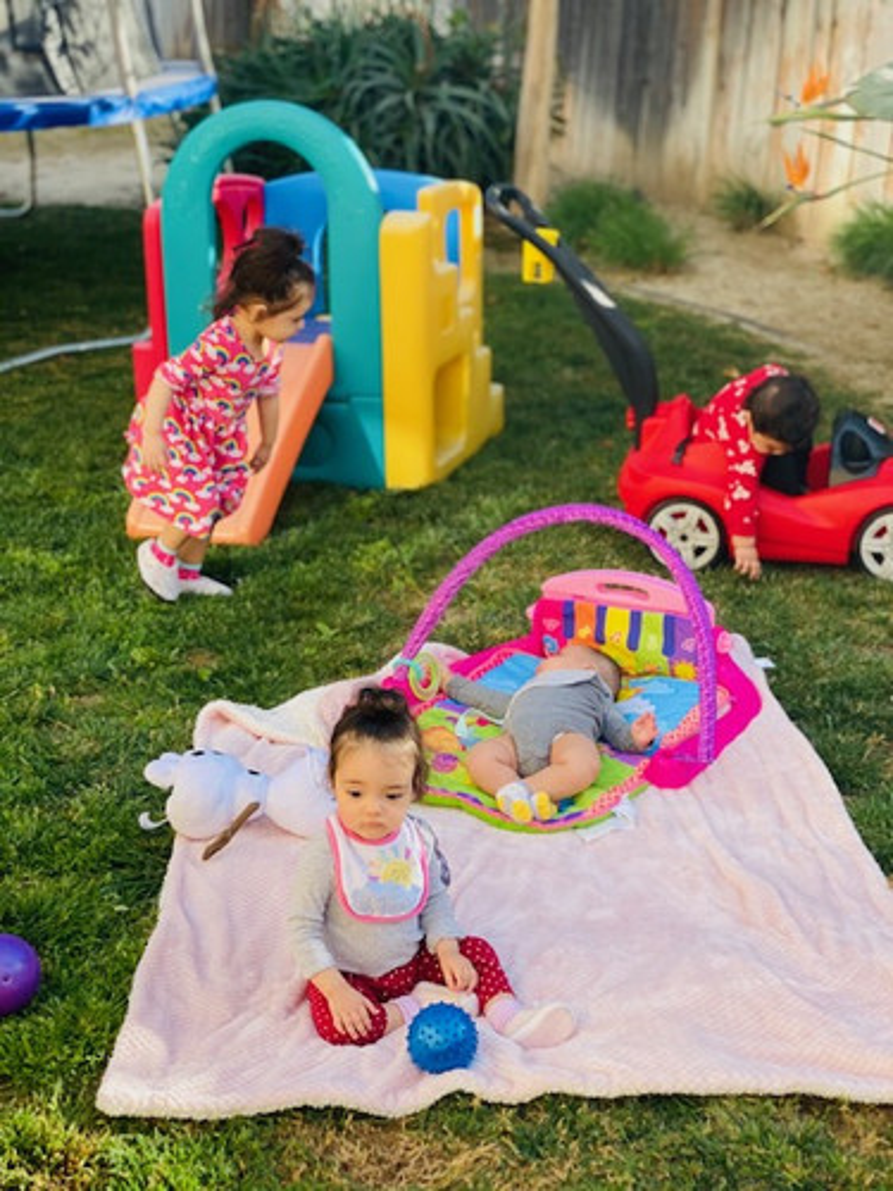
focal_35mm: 52
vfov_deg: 36.8
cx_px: 446
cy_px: 596
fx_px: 1789
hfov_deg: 28.0
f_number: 2
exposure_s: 1/558
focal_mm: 6
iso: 20
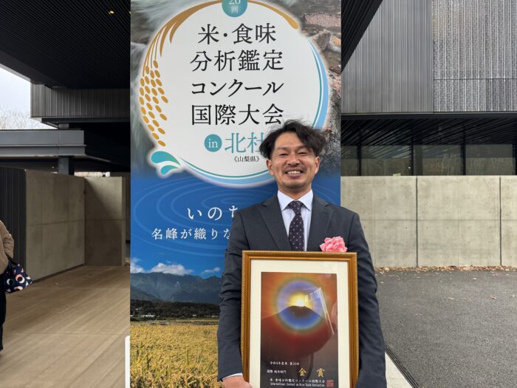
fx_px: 358
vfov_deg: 56.8
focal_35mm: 24
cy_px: 194
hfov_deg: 71.6
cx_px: 258
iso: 80
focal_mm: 6.76
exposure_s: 1/121
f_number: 1.78
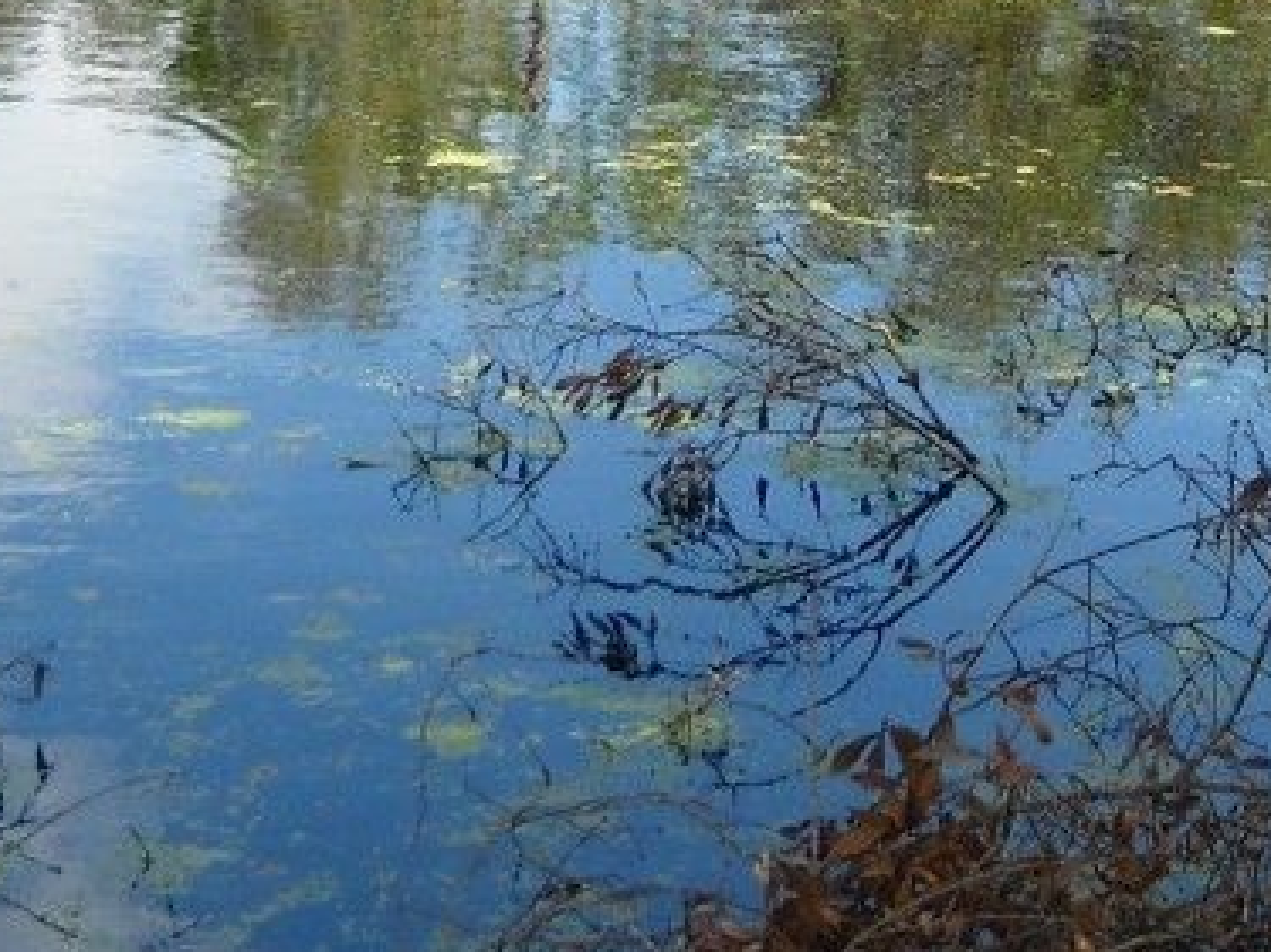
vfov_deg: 13.0
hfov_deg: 17.2
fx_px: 4111
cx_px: 1254
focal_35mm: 112
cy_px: -47
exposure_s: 1/250
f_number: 3.1
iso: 64
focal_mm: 6.72
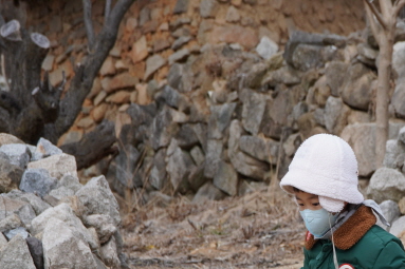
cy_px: 222
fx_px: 1619
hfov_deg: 14.2
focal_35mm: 144
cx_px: 335
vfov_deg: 9.5
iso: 100
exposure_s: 1/500
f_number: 4.5
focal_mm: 46
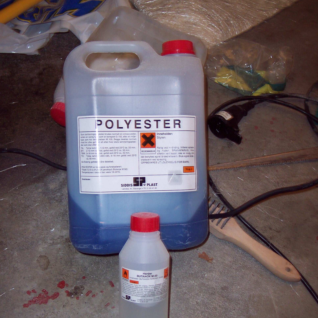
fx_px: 468
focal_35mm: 45
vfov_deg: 37.3
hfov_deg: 37.6
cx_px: 159
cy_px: 203
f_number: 2.8
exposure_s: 1/30
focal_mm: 8
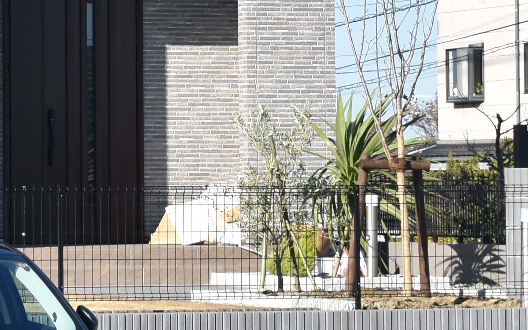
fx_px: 3525
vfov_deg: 5.3
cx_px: -30
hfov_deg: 8.5
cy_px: -69
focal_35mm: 245
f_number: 8
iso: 110
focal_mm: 36
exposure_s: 1/250
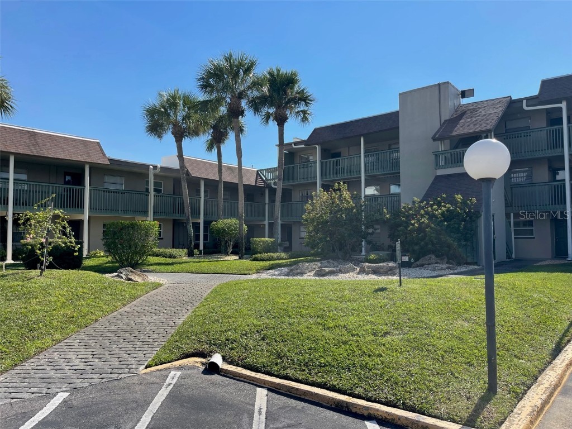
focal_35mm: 26
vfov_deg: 53.1
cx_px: 286
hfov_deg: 67.3
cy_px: 214
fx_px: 430
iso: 32
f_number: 1.6
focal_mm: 5.1
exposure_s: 1/3559
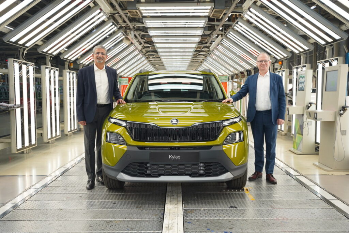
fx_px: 356
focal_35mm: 37
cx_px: 174
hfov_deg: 52.2
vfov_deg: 36.2
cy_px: 116
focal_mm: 36.7
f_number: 4
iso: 640
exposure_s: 1/100
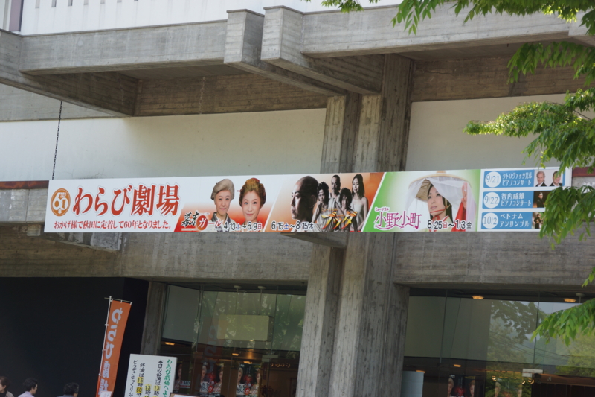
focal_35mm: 132
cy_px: 198
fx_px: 2181
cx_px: 298
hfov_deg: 15.5
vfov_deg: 10.4
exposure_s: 1/160
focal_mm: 88
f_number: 5.6
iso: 125
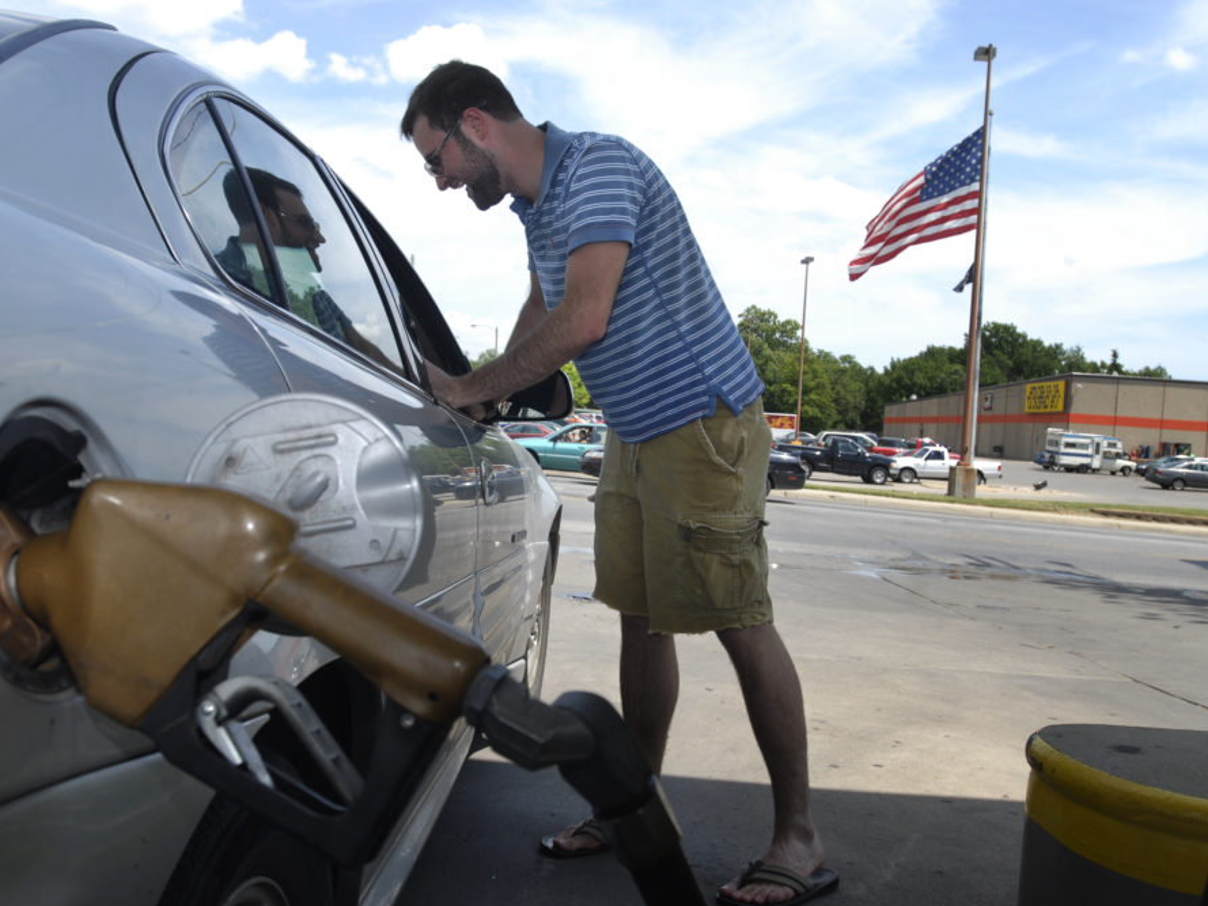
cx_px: 553
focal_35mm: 42
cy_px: 453
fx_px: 1450
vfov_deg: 34.7
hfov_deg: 45.2
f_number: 6.3
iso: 100
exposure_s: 1/160
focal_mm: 25
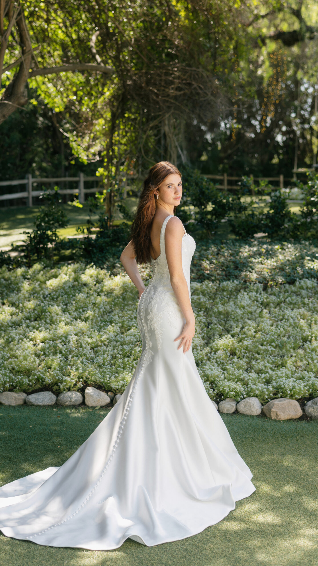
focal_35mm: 61
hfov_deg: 19.7
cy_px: 284
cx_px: 156
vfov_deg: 34.4
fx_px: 915
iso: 72
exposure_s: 1/320
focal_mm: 58
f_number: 3.2
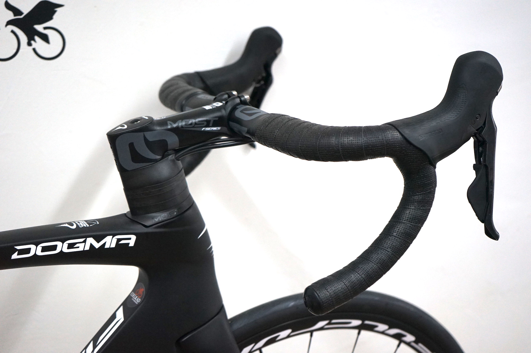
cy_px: 176
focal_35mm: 51
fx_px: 752
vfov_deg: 26.4
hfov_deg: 38.9
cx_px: 266
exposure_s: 1/160
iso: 2000
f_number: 4.5
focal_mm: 51
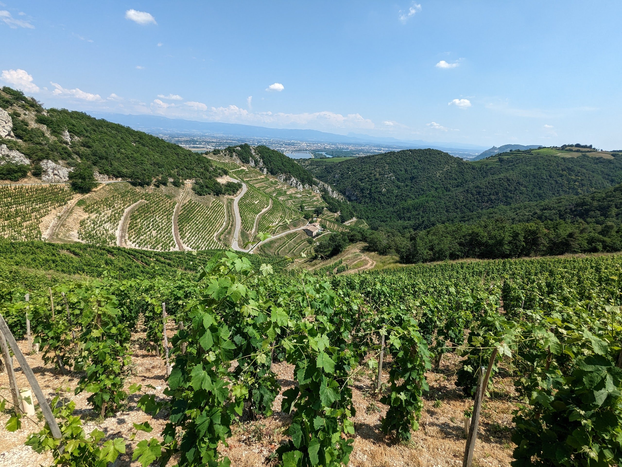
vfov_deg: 78.1
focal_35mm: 16
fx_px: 287
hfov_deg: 94.5
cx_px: 311
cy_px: 234
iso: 49
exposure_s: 1/1499
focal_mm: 2.35
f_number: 2.2
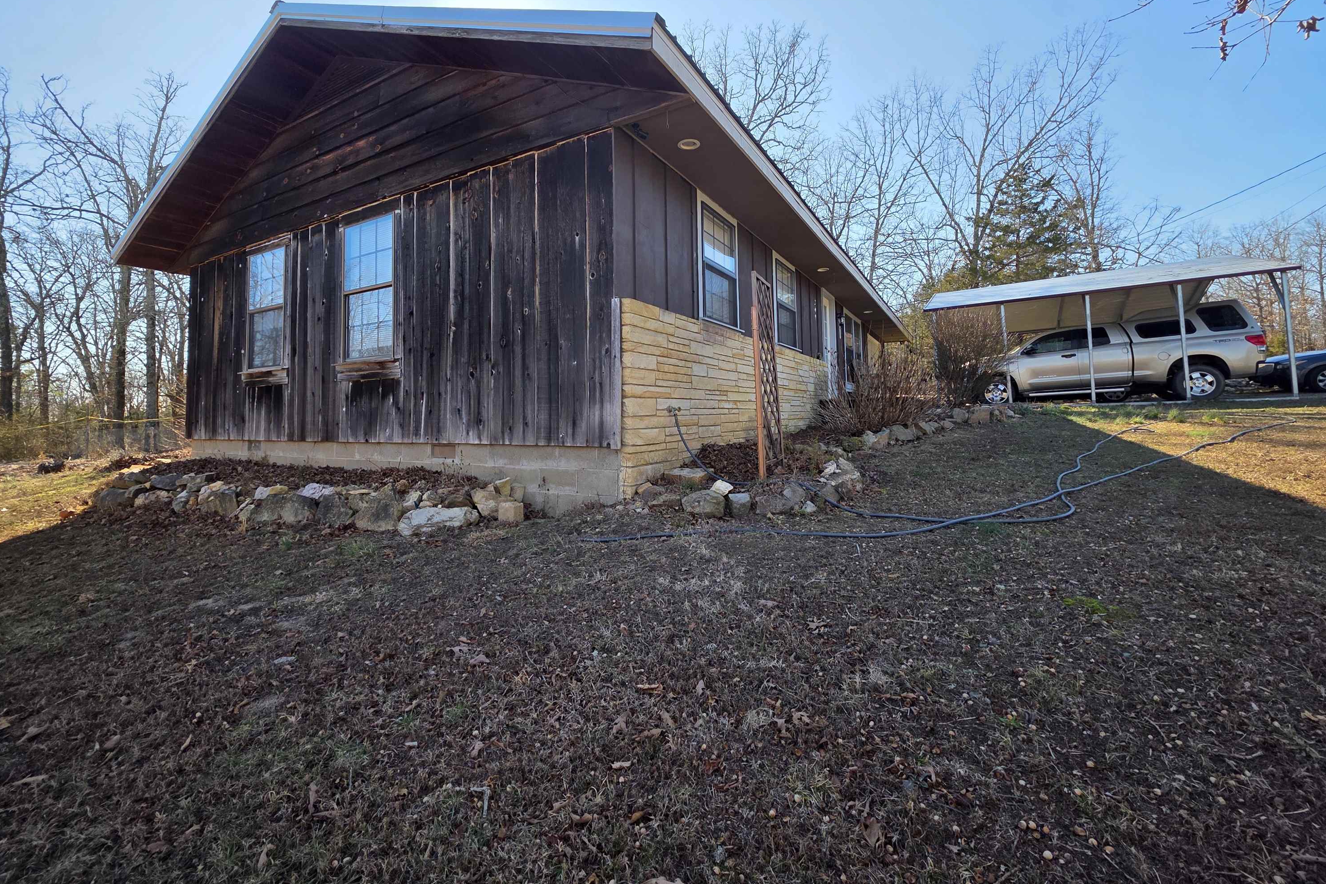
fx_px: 516
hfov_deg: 104.3
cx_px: 656
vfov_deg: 80.8
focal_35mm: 14
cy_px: 387
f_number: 1.9
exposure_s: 1/579
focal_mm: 2.2
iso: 40
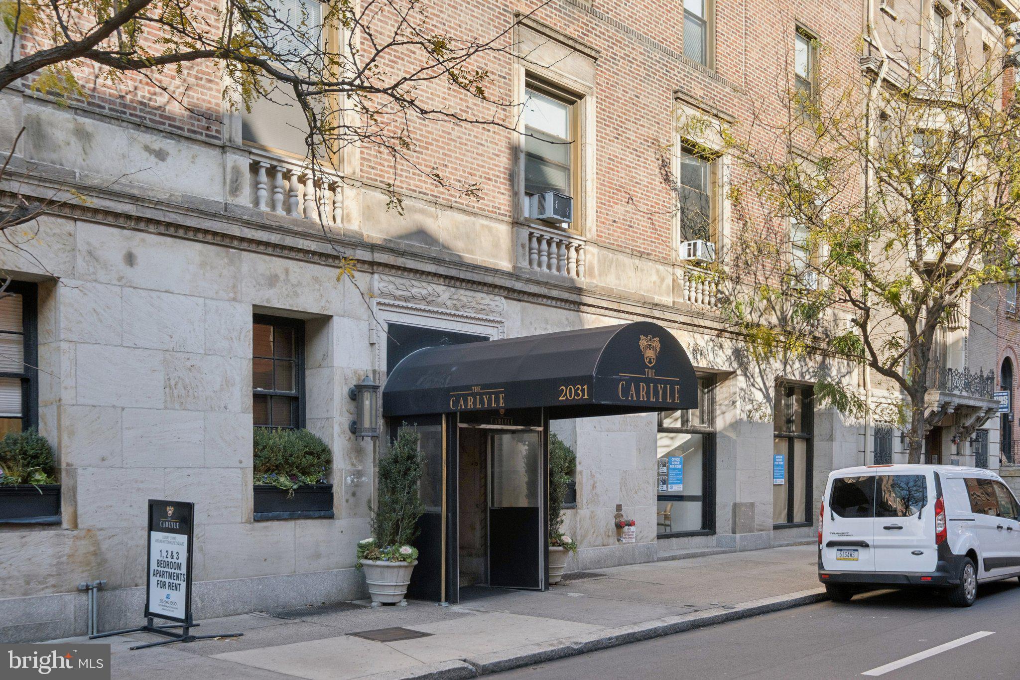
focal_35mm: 36
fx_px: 1020
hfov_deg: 53.1
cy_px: 340
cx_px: 510
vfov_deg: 36.9
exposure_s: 1/200
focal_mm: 24
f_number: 8
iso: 250
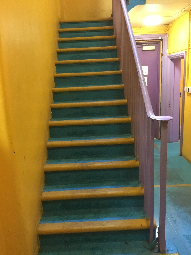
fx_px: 228
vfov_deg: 58.4
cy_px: 128
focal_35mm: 31
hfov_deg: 45.4
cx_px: 96
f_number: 2.4
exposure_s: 1/17
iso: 500
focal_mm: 3.3
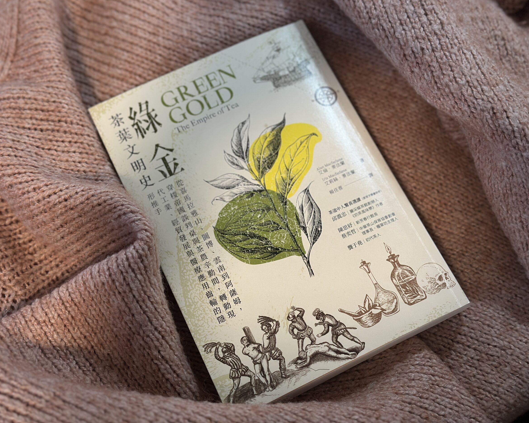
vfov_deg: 29.7
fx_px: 798
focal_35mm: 51
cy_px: 215
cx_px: 282
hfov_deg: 36.6
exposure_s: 1/60
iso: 160
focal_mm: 6.86
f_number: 1.78
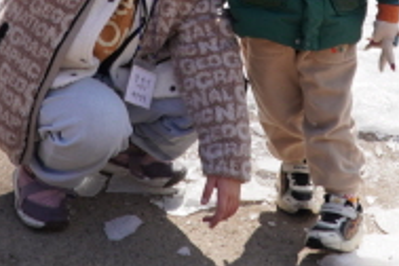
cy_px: -195
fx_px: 1407
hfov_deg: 16.1
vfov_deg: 10.2
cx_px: 213
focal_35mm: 127
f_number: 4.5
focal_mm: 20
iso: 100
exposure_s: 1/500
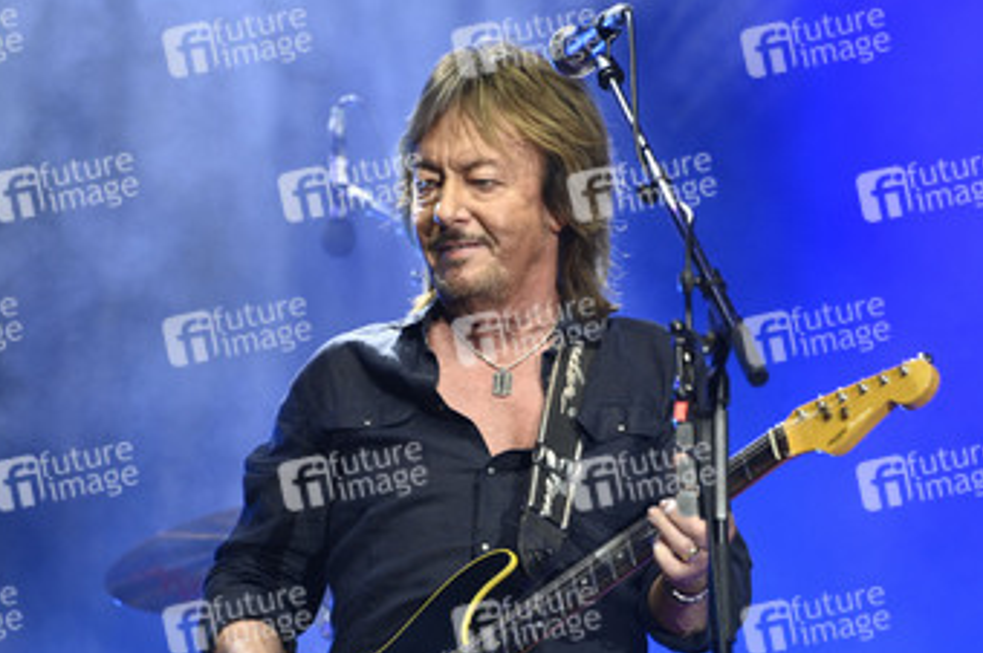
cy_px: 405
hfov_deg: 6.2
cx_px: 565
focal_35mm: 332
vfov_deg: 4.1
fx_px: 9057
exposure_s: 1/200
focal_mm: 250
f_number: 5.6
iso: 2000
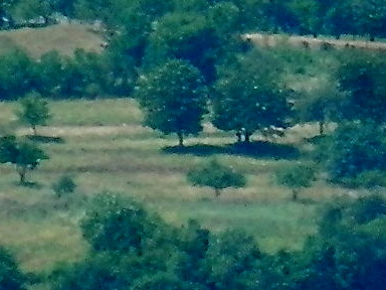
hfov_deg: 1.0
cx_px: 696
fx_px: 22424
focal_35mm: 2011
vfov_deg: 0.7
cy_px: 97
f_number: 6.5
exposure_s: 1/200
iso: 80
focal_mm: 53.9
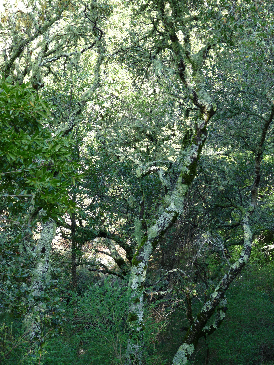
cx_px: 137
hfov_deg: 21.0
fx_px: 739
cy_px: 182
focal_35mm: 70
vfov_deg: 27.8
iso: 100
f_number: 3.4
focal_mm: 12.4
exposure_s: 1/50
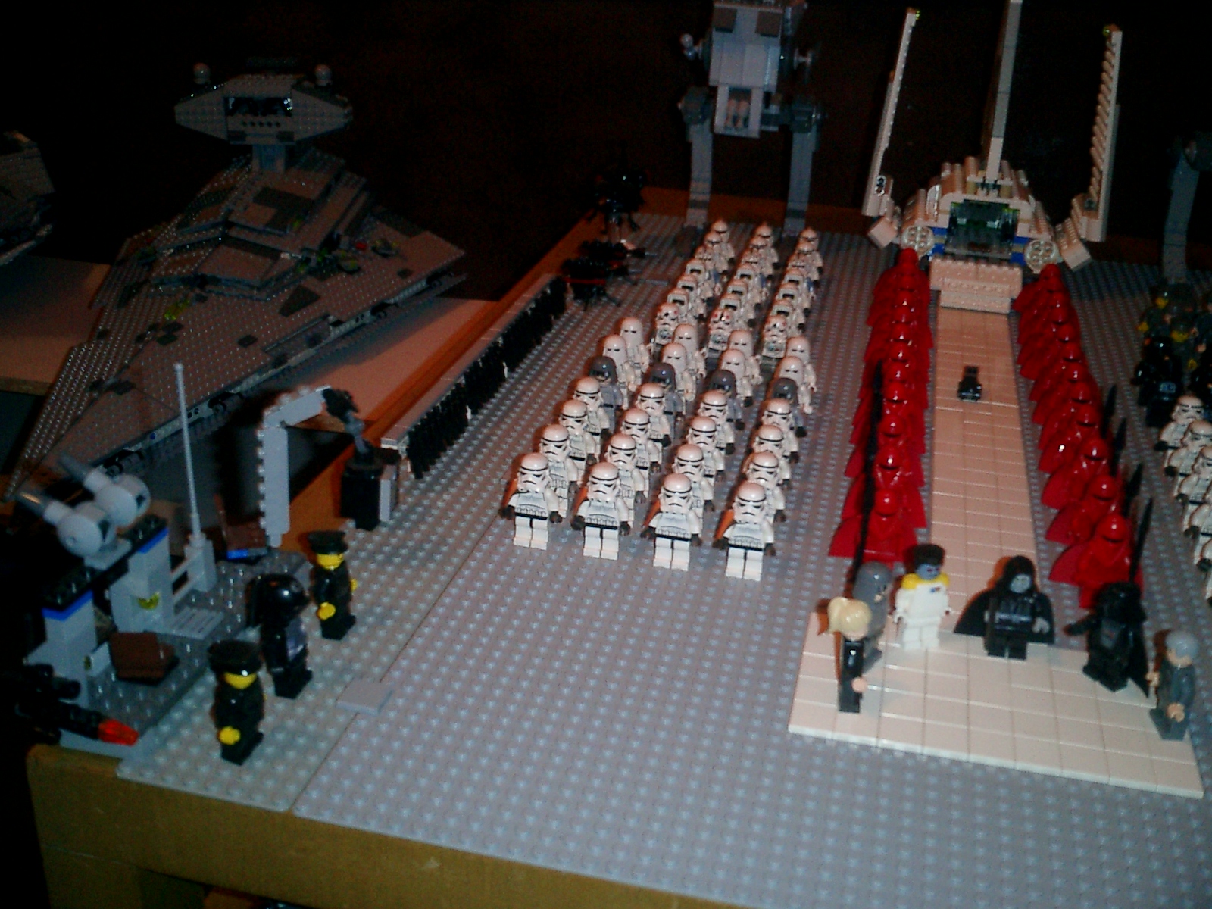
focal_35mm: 36
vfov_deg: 39.7
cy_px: 454
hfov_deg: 51.4
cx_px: 606
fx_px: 1260
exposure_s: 1/30
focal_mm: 7.5
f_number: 3.2
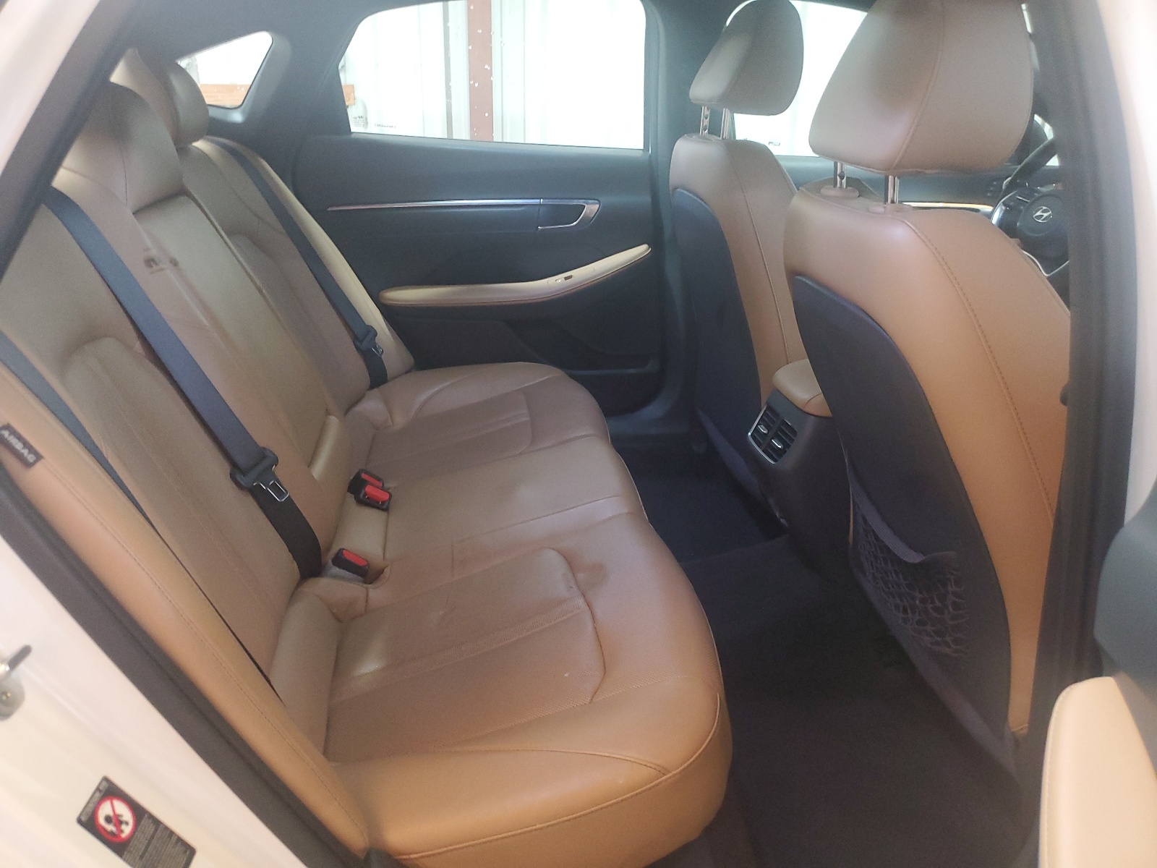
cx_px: 578
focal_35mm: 26
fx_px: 869
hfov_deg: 67.3
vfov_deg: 53.1
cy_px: 434
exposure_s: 1/24
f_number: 1.5
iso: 285
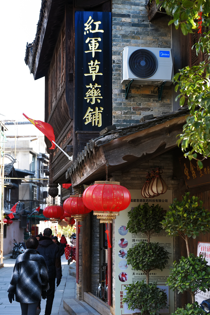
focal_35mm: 70
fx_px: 612
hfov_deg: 19.5
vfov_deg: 28.8
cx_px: 105
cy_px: 158
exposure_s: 1/60
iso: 400
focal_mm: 70
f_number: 5.6
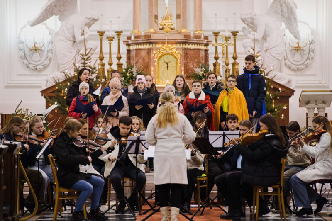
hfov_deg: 17.4
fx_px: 1088
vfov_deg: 11.6
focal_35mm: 118
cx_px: 166
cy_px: 110
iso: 6400
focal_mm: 118
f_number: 2.8
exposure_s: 1/200
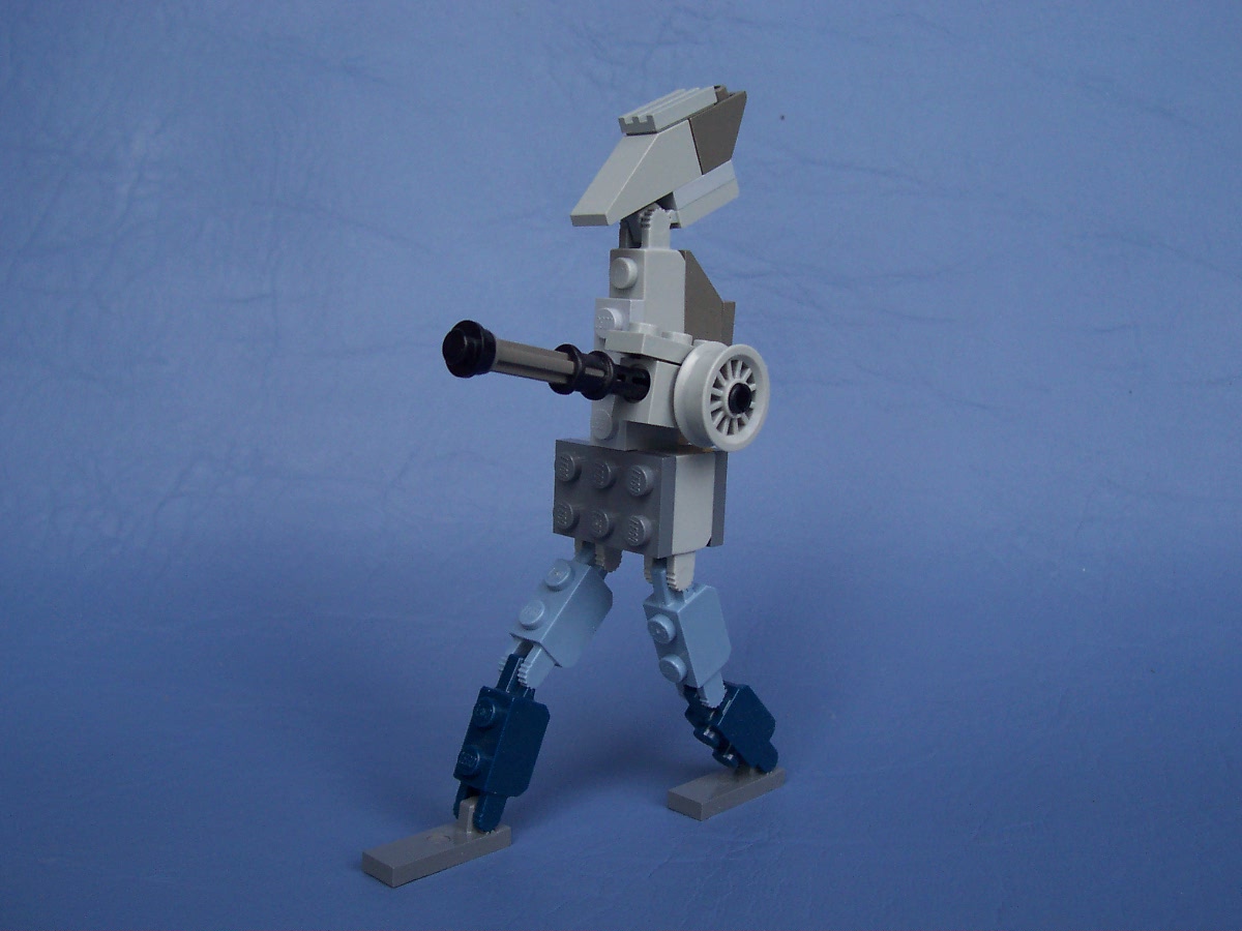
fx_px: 1328
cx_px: 621
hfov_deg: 50.1
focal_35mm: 37
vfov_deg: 38.7
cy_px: 466
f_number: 2.8
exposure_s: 1/250
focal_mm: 5.6
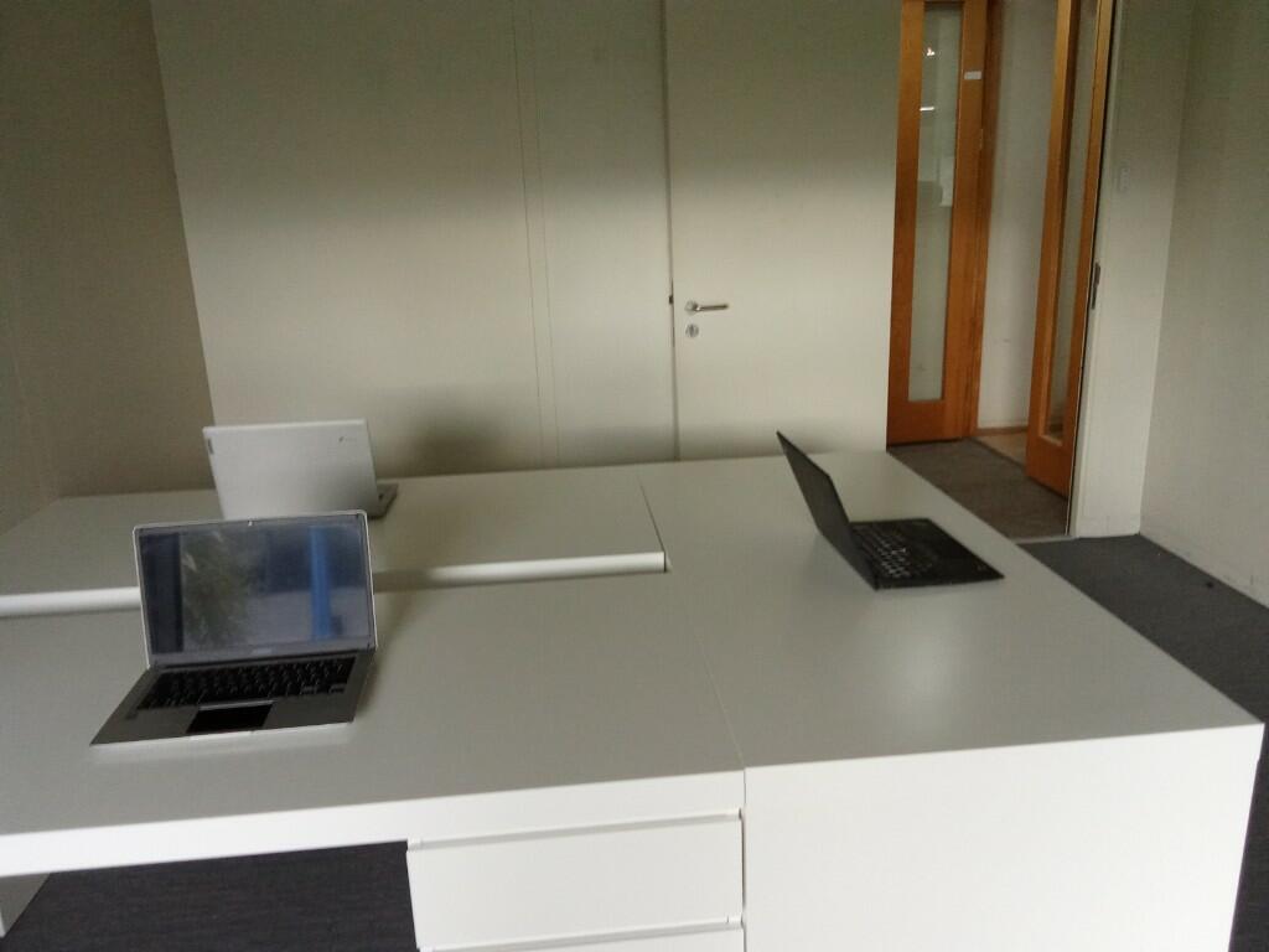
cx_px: 634
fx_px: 1026
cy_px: 476
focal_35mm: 28
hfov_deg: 63.4
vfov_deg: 49.7
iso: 320
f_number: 2
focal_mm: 2.78
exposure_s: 1/33.3
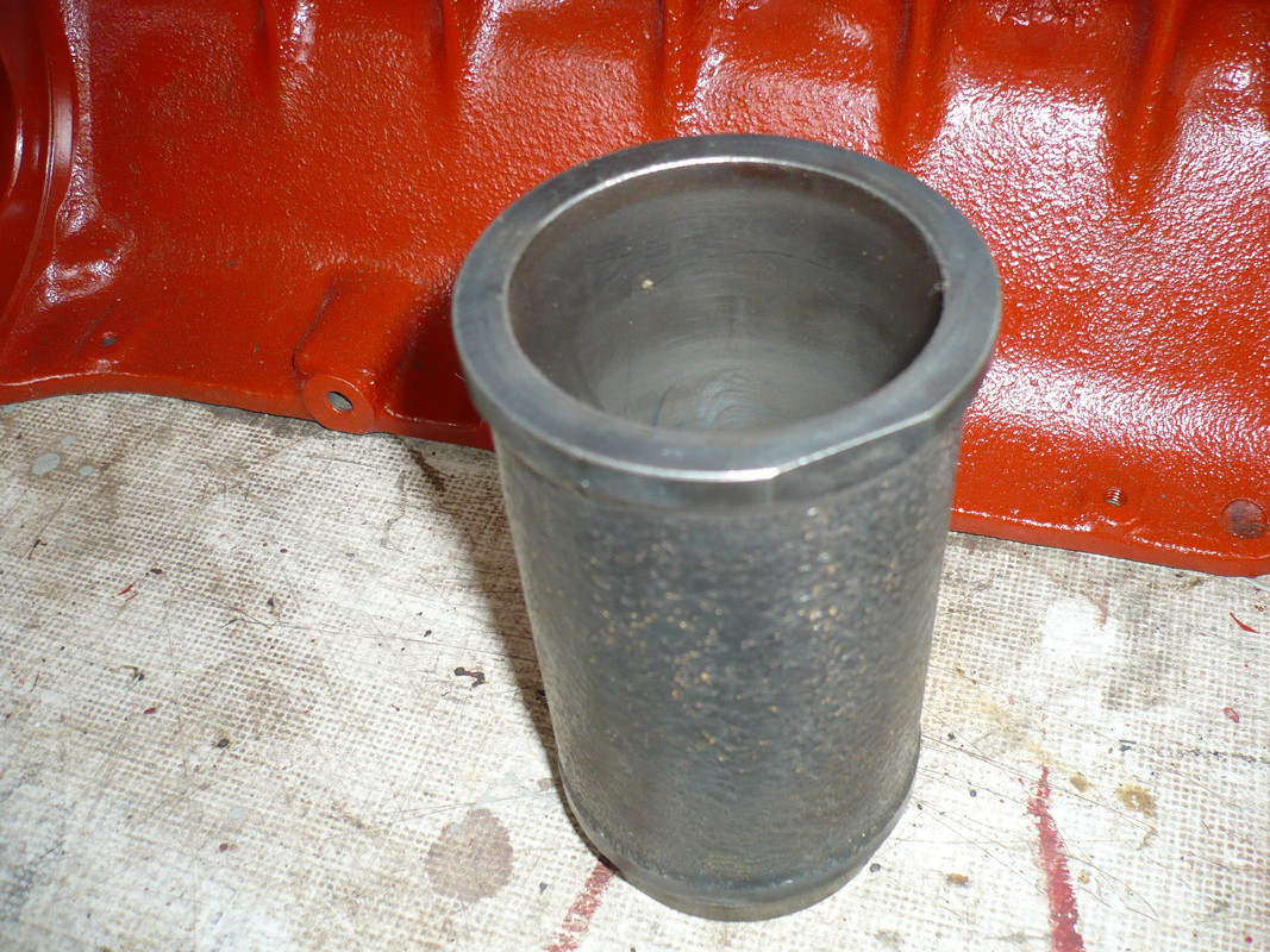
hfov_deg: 52.6
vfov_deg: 40.7
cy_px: 476
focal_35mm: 35
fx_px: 1284
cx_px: 635
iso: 100
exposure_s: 1/30
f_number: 2.8
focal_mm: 5.8
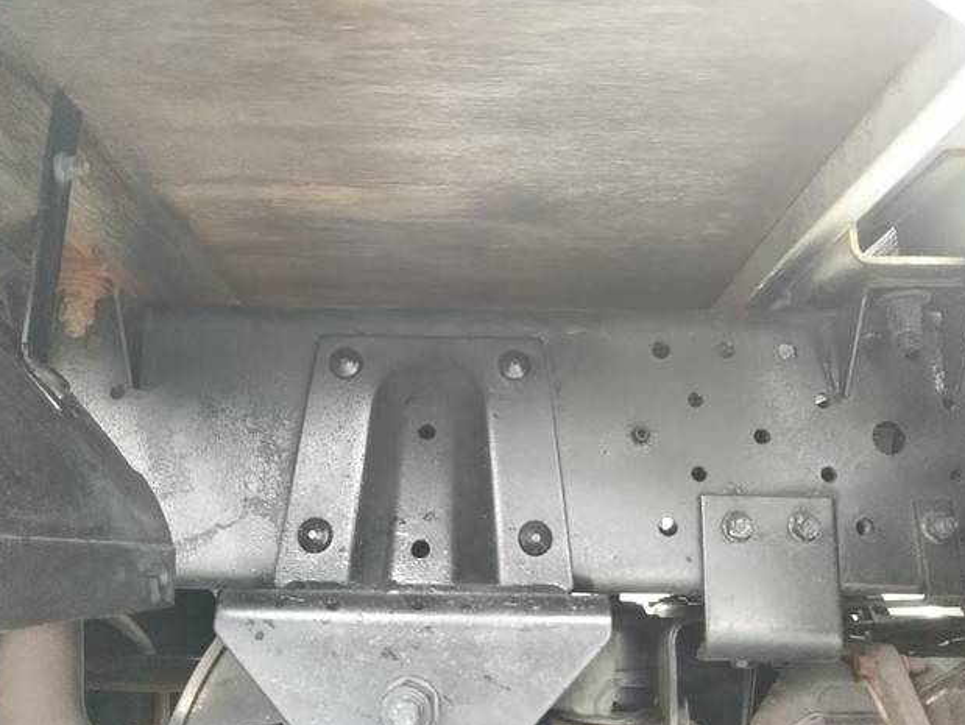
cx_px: 486
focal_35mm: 31
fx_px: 865
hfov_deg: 58.3
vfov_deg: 45.5
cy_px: 370
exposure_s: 1/30
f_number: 2.2
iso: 250
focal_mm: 4
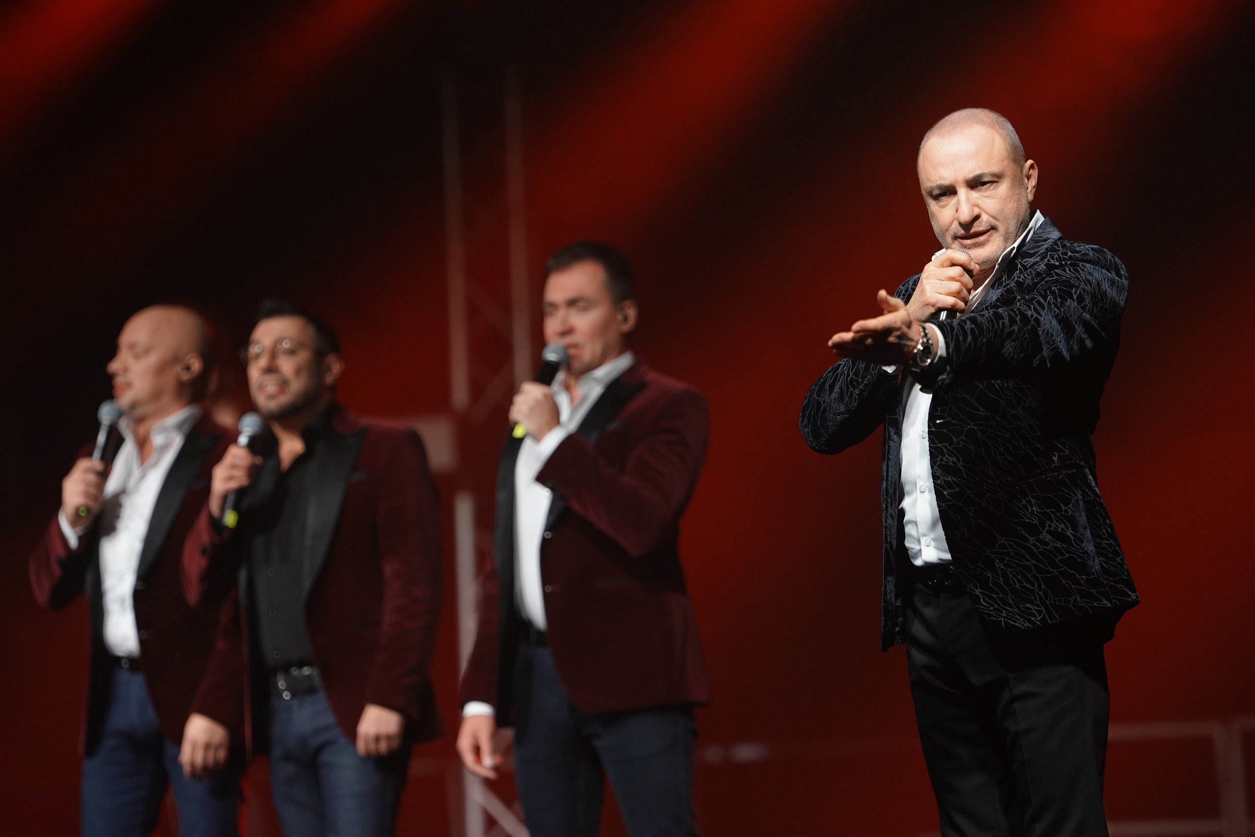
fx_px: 7042
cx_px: 628
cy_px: 418
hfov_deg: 10.2
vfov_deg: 6.8
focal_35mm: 202
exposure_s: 1/320
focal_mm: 135
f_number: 1.8
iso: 640
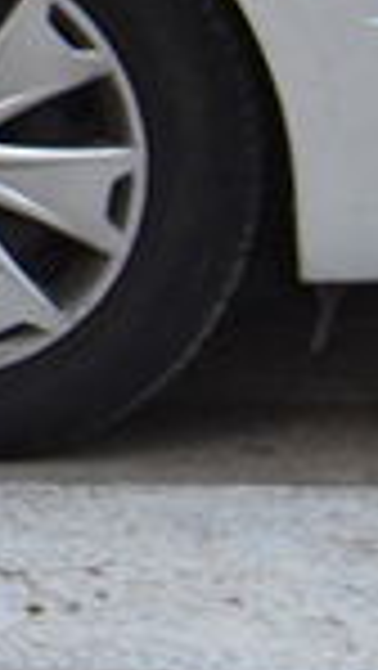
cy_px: -697
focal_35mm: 605
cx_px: -1742
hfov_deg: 1.9
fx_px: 10762
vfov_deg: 3.5
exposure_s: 1/160
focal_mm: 56
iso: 640
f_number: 8
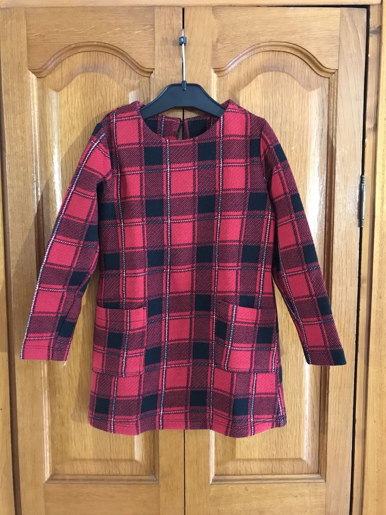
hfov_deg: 49.7
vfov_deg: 63.4
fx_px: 416
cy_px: 258
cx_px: 193
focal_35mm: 28
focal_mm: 3.99
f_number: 1.8
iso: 100
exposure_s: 1/6
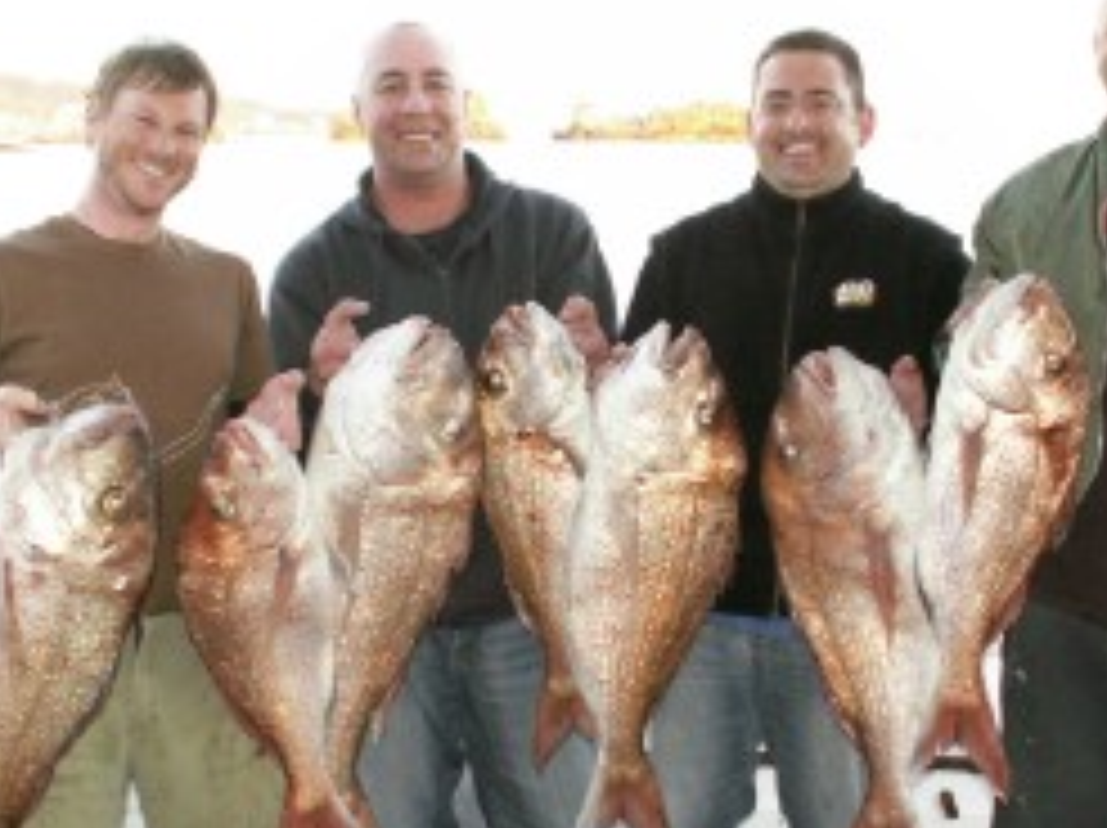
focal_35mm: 57
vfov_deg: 25.6
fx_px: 1821
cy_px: 477
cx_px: 598
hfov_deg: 33.8
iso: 160
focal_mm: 5.86
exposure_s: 1/60
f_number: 2.8
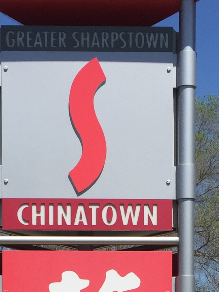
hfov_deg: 13.6
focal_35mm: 109
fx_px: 919
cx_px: 84
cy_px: 409
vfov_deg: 16.7
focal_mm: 4.15
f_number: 2.2
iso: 32
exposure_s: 1/2639
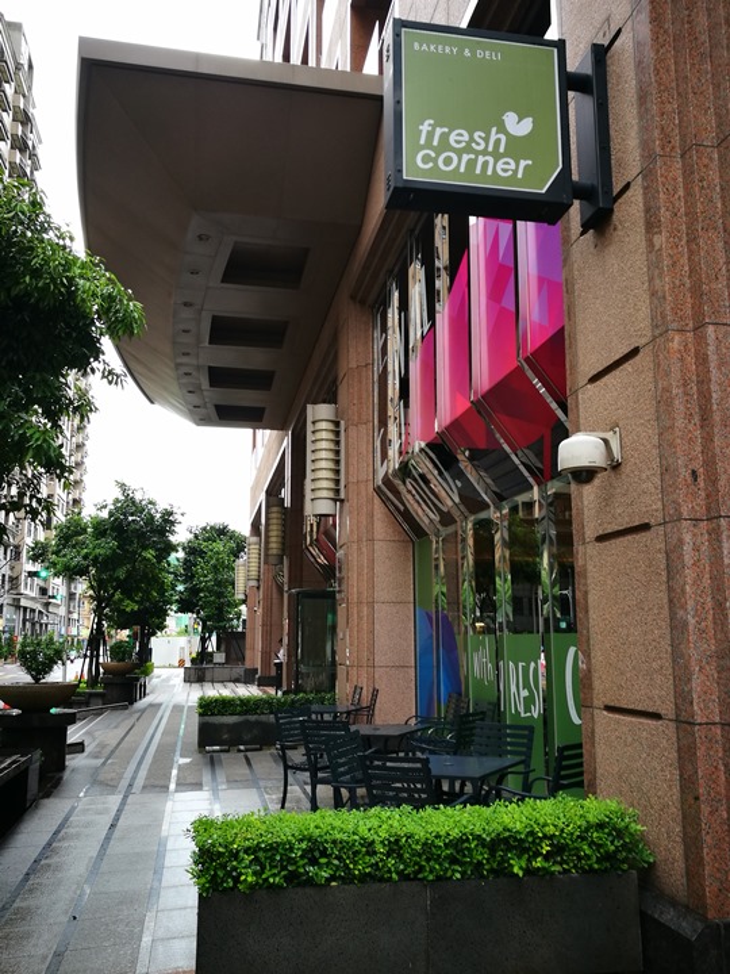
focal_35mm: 30
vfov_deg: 60.0
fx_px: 844
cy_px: 487
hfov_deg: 46.8
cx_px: 365
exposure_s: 1/60
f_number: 2.2
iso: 50
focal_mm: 4.5
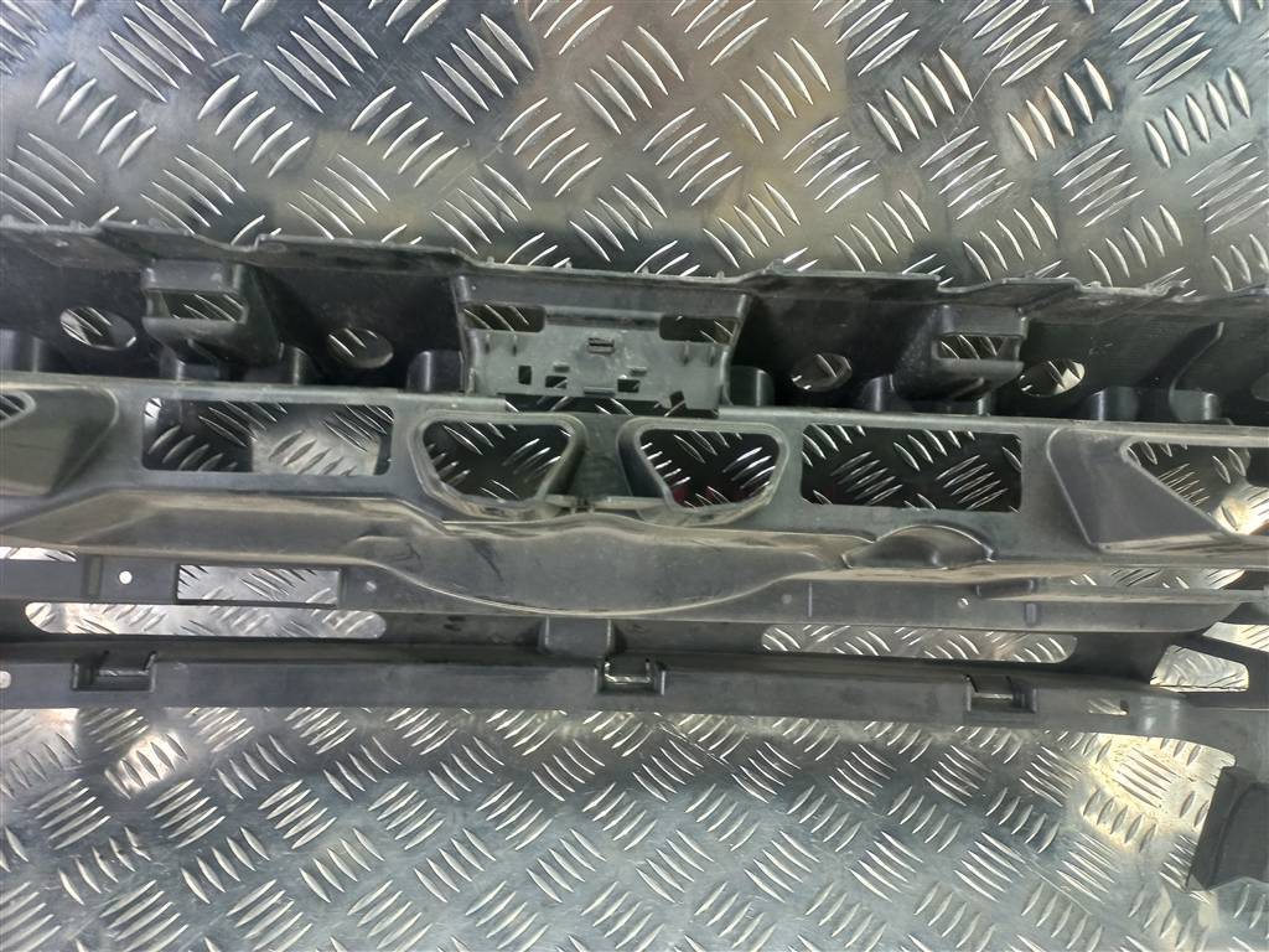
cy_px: 476
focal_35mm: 25
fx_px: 916
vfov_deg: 54.9
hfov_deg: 69.4
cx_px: 634
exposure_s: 1/50
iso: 160
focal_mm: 4.6
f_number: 1.8
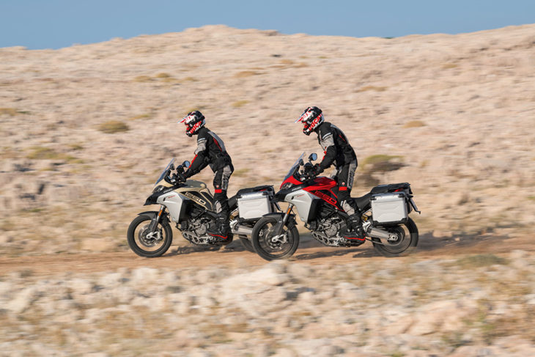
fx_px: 2007
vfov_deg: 10.2
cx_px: 268
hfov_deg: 15.2
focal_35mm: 135
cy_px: 178
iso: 31
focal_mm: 135
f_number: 8
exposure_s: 1/100
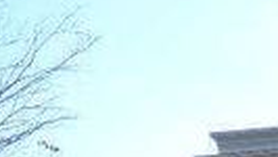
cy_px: 292
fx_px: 937
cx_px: 299
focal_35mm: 127
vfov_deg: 9.1
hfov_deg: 16.4
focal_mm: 5.5
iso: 64
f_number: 8.4
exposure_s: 1/100
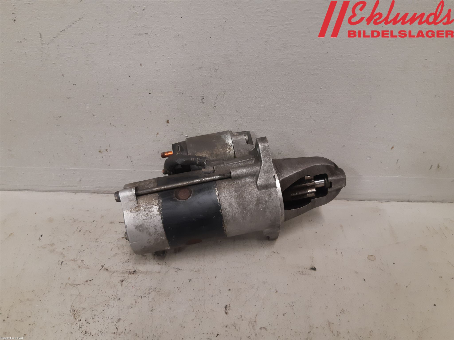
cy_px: 170
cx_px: 227
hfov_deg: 67.3
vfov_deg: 53.1
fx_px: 341
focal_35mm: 26
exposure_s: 1/50
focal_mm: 3.93
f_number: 1.7
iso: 160
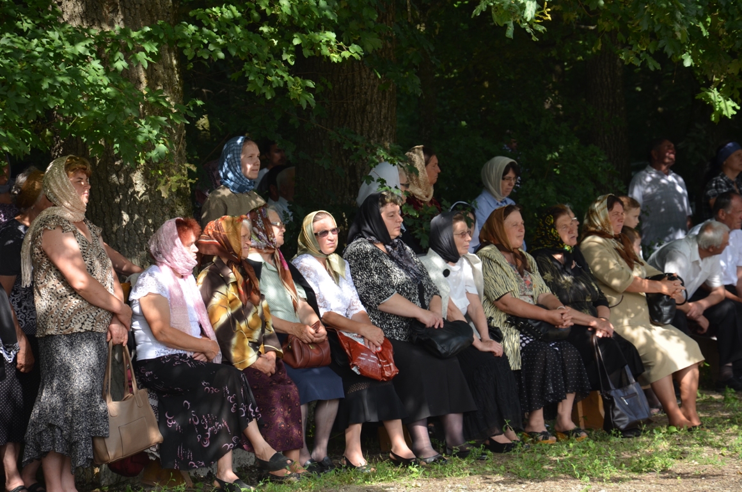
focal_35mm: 158
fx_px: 3239
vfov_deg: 8.7
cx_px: 371
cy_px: 246
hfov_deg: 13.1
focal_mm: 105
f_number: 5.6
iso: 180
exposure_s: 1/200
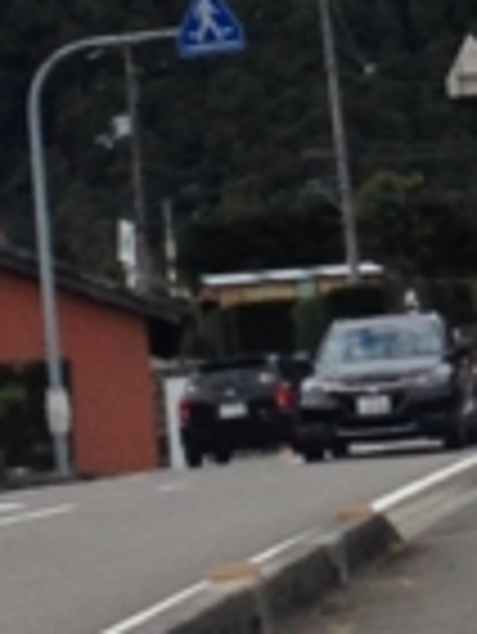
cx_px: 666
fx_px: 4403
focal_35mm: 240
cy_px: -274
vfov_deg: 8.1
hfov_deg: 6.1
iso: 50
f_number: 2.4
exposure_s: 1/723
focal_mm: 4.12
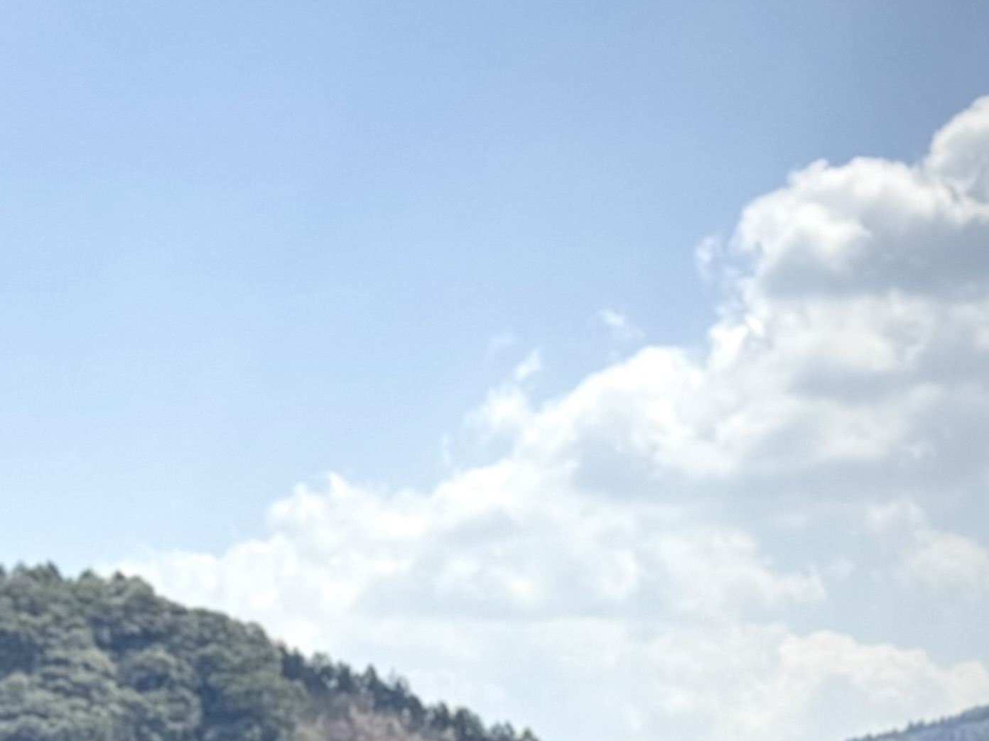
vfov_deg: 10.5
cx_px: -239
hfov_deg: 13.7
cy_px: 923
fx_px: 3971
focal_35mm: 139
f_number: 1.78
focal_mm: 6.86
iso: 64
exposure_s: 1/5376
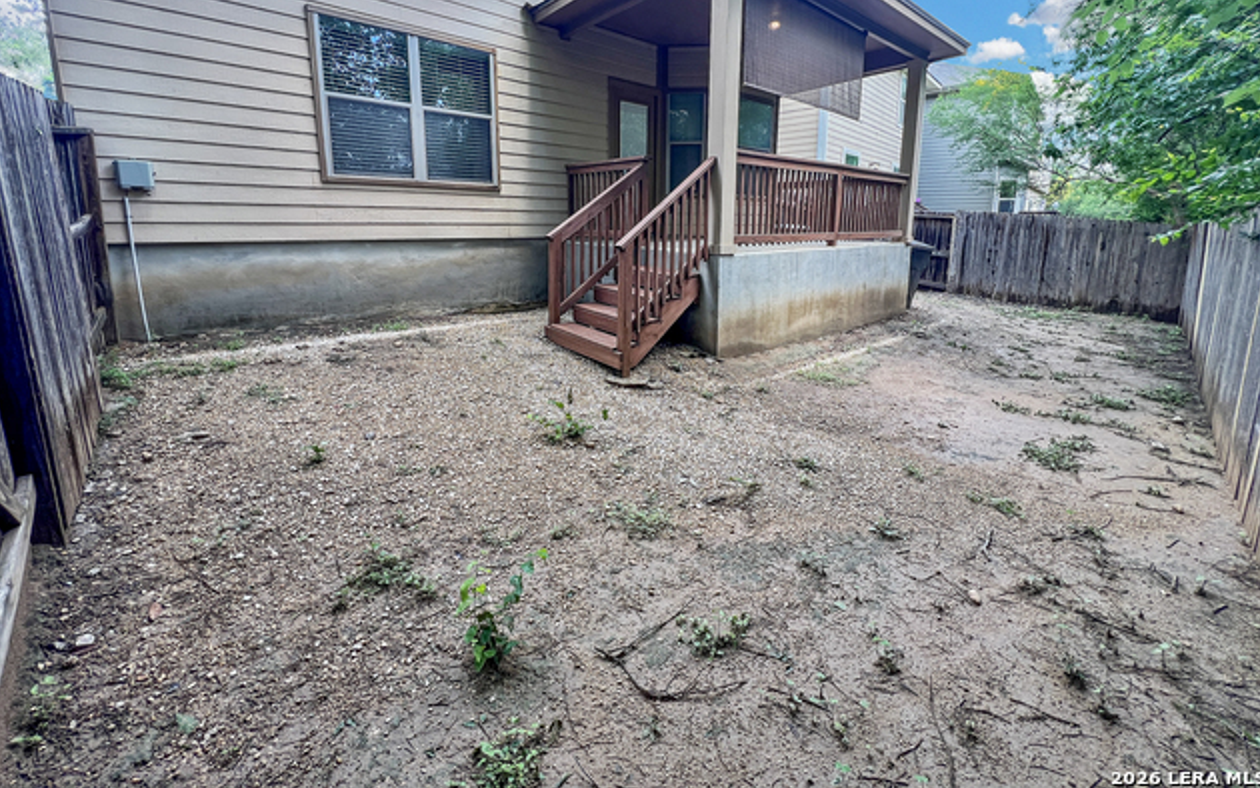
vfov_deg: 77.6
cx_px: 630
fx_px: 481
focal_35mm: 14
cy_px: 310
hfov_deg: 105.3
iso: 32
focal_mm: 1.57
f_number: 1.8
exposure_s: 1/150
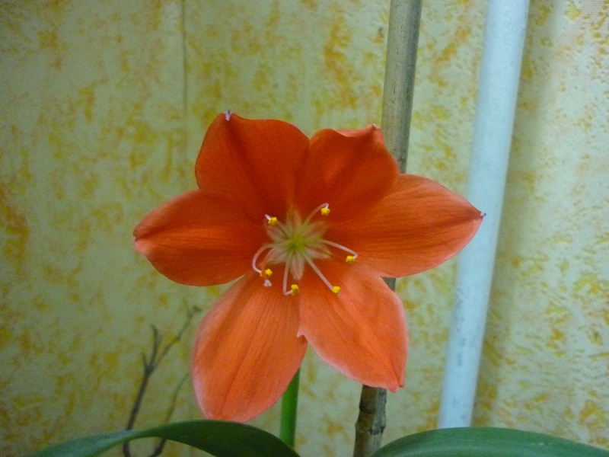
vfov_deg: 42.9
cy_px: 228
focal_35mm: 33
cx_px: 304
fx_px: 581
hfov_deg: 55.4
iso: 800
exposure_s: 1/20
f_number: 2.8
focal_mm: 5.5
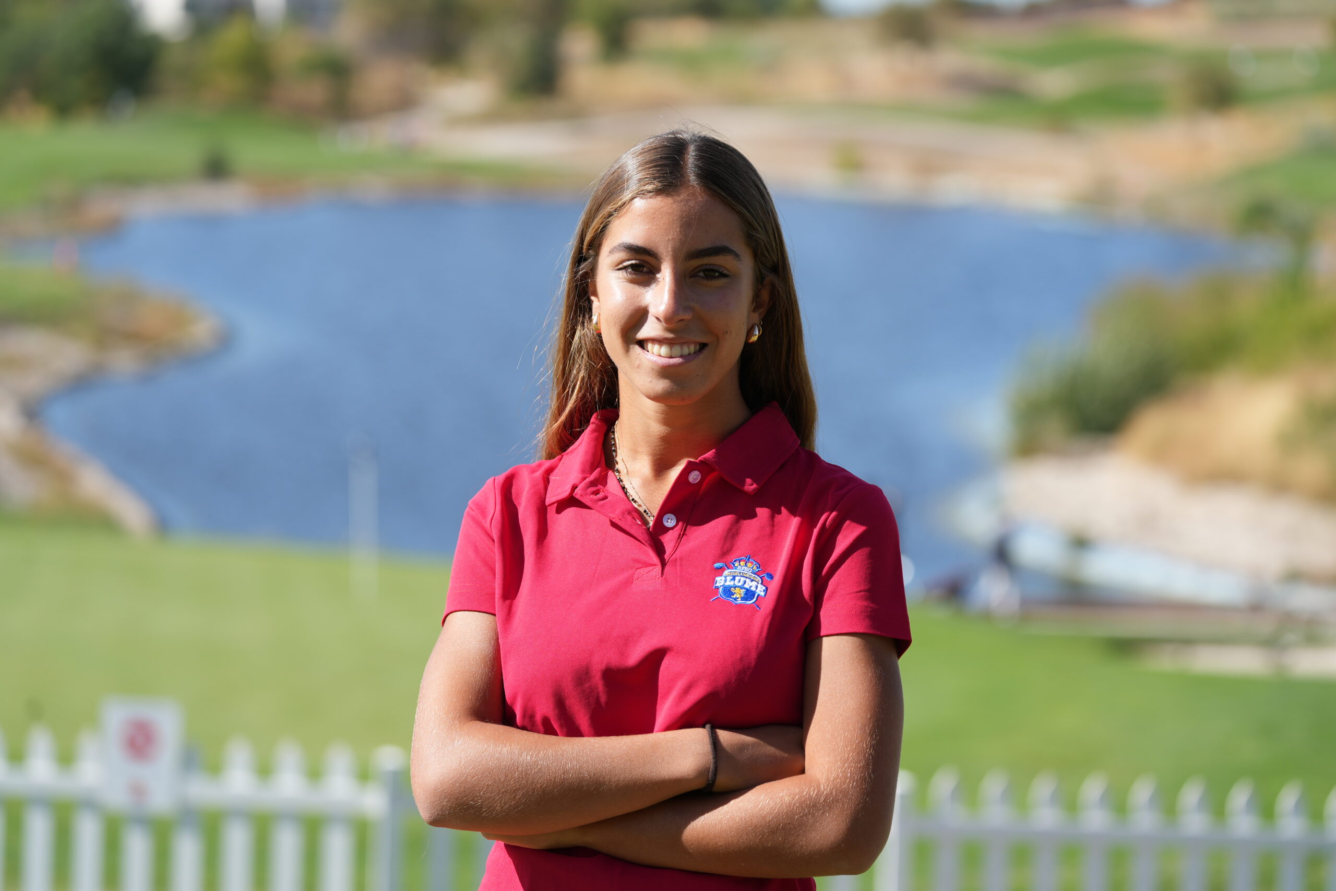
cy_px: 446
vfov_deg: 10.3
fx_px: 4936
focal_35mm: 133
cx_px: 668
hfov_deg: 15.4
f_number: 4
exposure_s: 1/640
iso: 100
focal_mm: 133
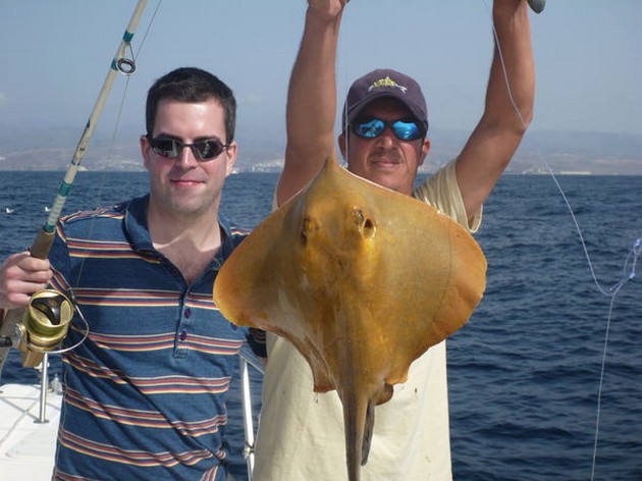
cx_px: 321
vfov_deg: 25.2
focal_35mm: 58
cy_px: 240
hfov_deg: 33.2
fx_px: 1075
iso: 100
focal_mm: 10.4
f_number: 5
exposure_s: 1/500
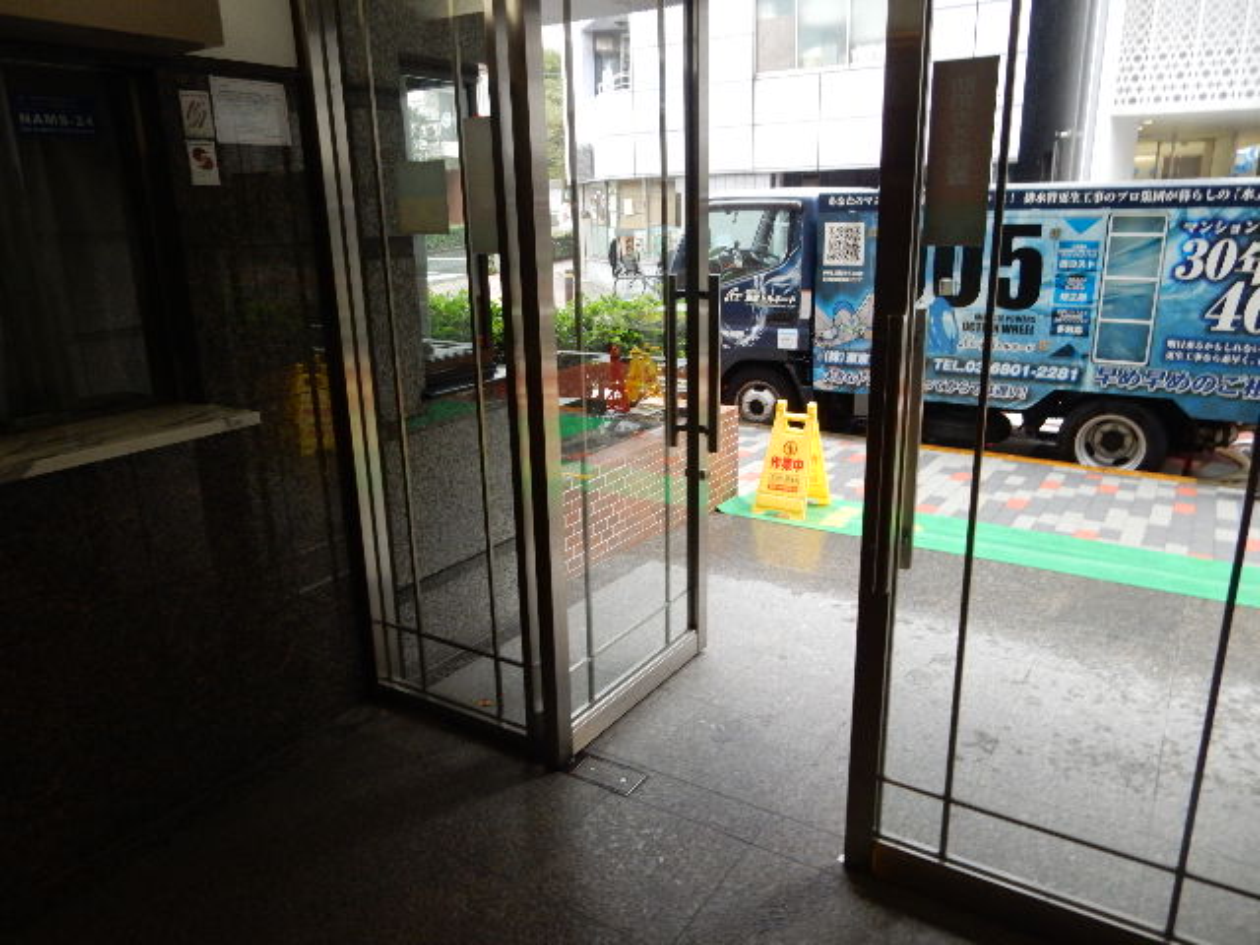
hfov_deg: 69.4
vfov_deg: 54.9
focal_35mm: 25
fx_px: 910
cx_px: 630
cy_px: 472
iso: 280
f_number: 3.7
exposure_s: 1/30
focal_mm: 4.5
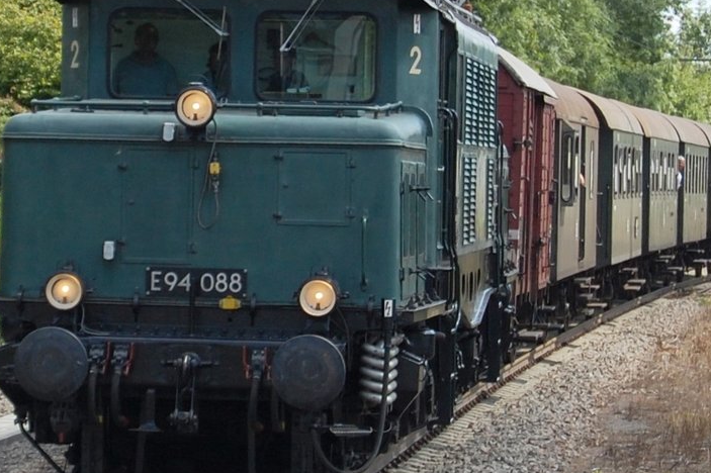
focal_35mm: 141
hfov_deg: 14.5
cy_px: 191
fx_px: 2780
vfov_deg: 9.7
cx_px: 126
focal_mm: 55
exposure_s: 1/500
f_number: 5.6
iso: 220
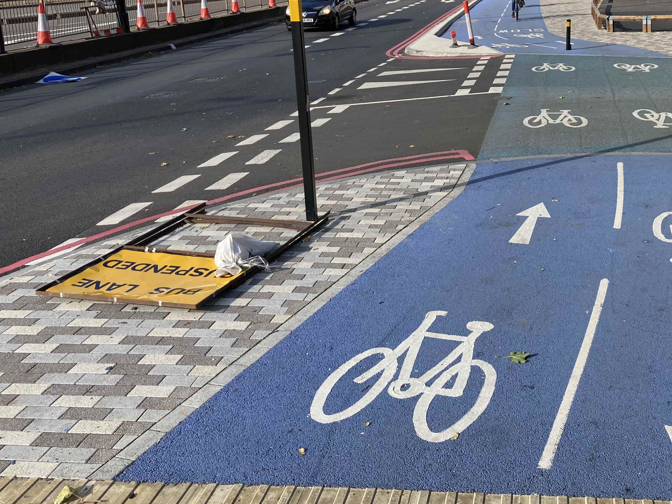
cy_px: 142
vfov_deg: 33.8
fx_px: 815
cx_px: 477
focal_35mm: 42
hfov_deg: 43.8
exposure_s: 1/1021
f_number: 1.8
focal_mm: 3.99
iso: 20
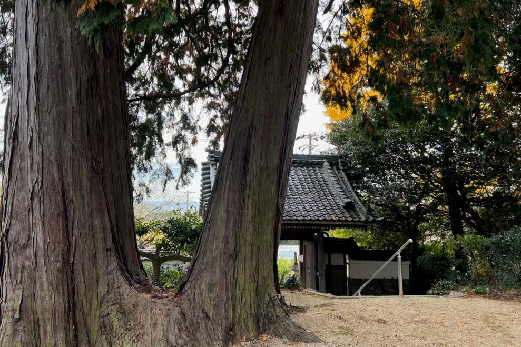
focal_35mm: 28
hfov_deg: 65.5
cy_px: 148
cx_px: 252
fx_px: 405
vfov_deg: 46.3
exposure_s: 1/436
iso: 50
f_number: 1.5
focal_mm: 5.7
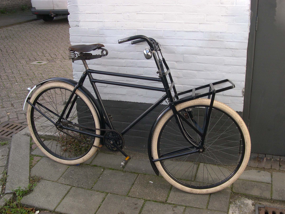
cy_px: 109
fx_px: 329
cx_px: 150
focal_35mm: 40
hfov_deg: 46.8
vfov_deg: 36.0
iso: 100
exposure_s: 1/60
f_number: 7.6
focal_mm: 8
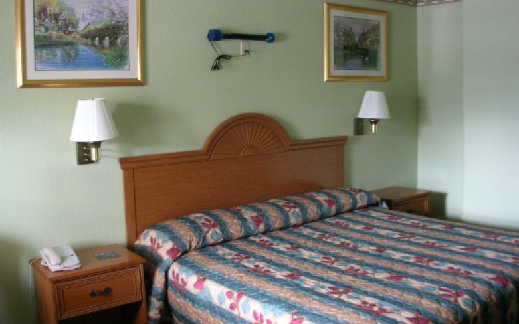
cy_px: 143
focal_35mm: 38
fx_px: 537
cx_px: 264
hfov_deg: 51.5
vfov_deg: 33.5
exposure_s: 1/4.2
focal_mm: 5.8
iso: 134
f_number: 3
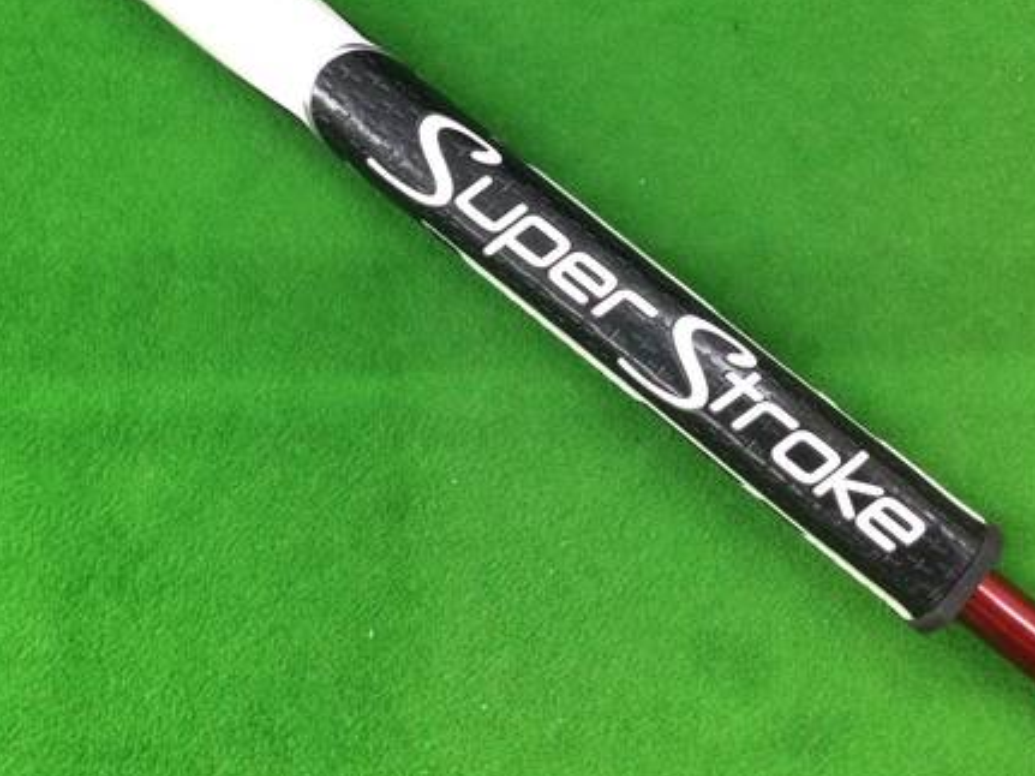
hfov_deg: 41.2
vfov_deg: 31.1
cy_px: 216
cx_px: 485
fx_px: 1375
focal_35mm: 46
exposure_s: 1/30
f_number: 2.4
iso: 160
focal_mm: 3.3
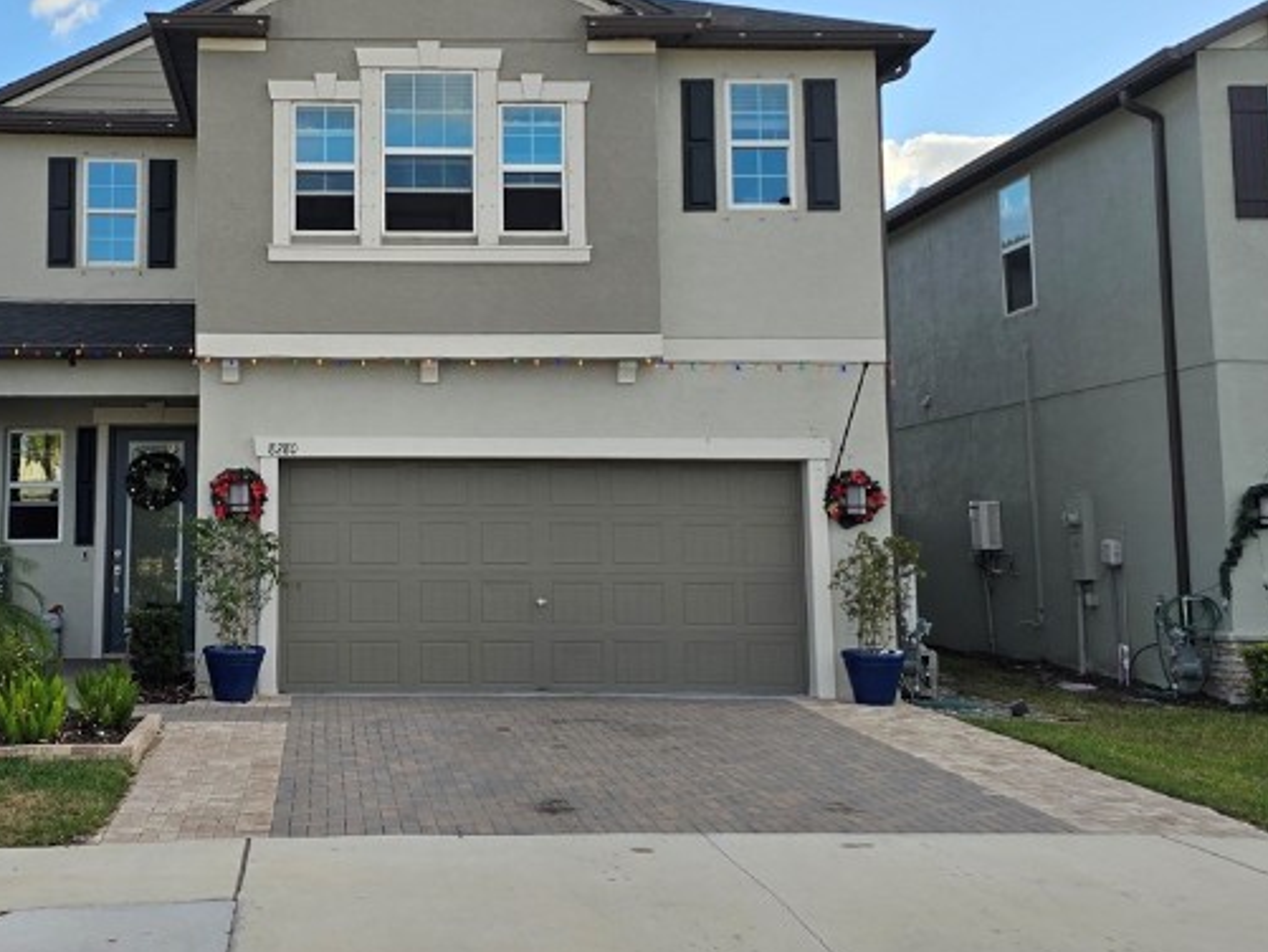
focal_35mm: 47
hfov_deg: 39.8
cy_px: 360
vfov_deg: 30.8
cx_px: 392
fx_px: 1722
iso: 12
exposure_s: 1/526
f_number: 1.7
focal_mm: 6.3
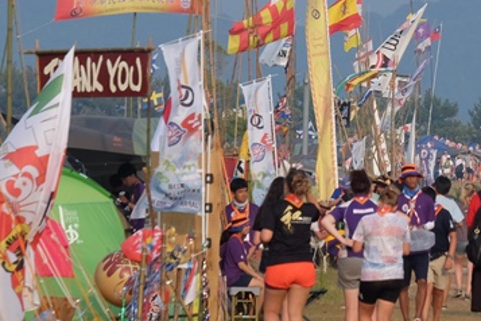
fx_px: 9927
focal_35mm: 743
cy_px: -29
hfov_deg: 2.8
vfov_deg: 1.9
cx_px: 501
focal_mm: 172.4
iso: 200
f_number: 10
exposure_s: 1/250
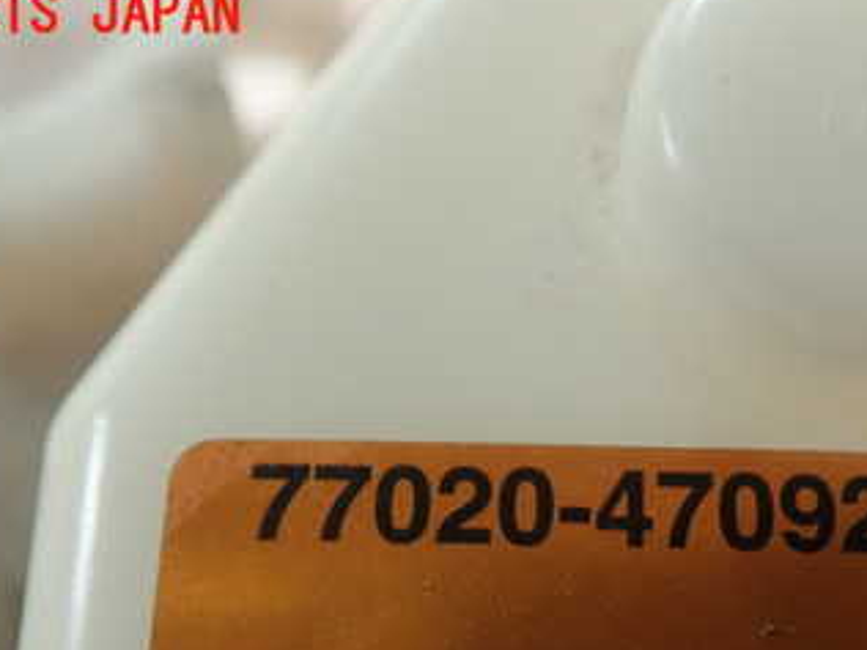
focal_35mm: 57
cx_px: 565
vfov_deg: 24.8
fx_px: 1428
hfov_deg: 33.5
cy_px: 598
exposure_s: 1/125
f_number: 2.3
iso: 100
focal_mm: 5.5
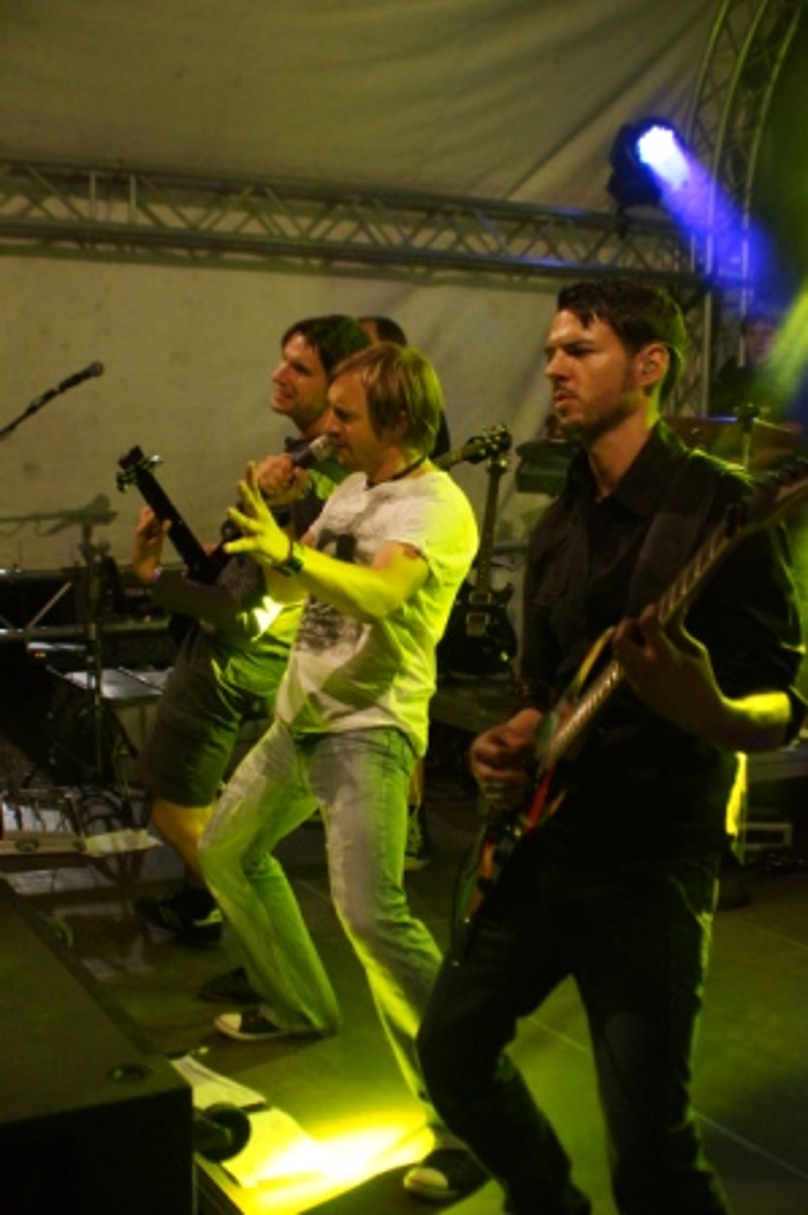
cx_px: 404
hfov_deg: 31.8
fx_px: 1416
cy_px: 608
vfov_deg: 46.4
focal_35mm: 42
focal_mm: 28
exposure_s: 1/160
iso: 3200
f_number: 4
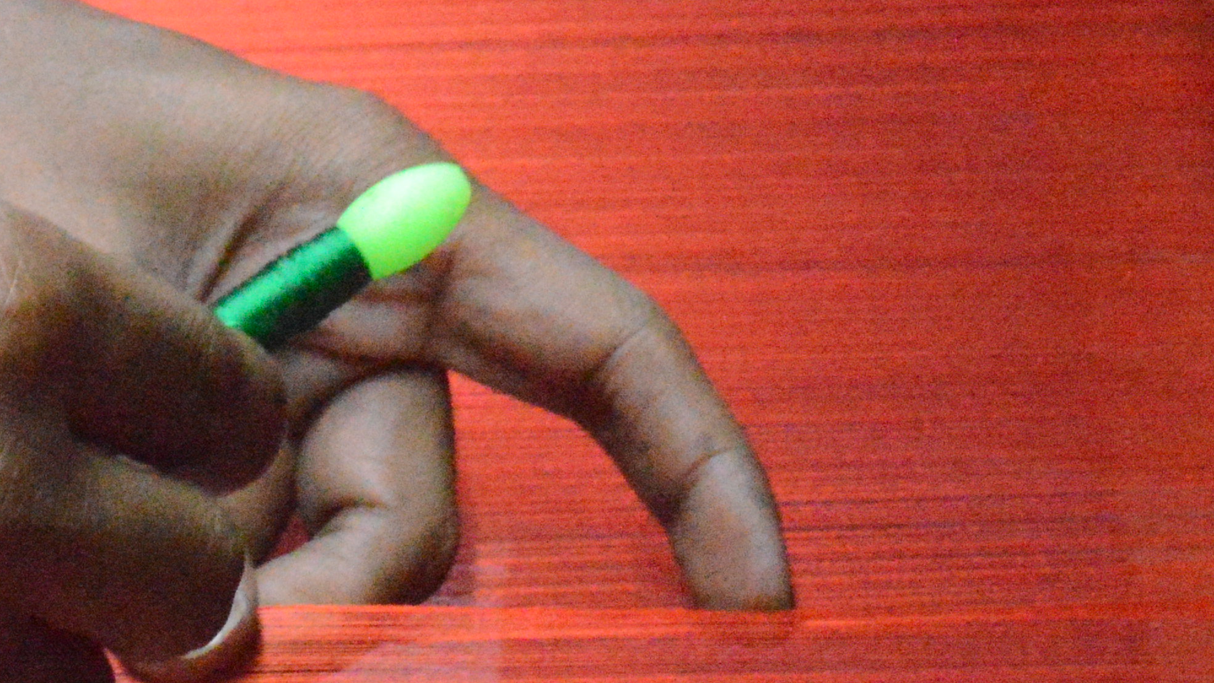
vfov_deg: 4.6
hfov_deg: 8.1
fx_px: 8454
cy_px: 913
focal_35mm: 263
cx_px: -156
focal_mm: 55
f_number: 16
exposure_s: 1/100
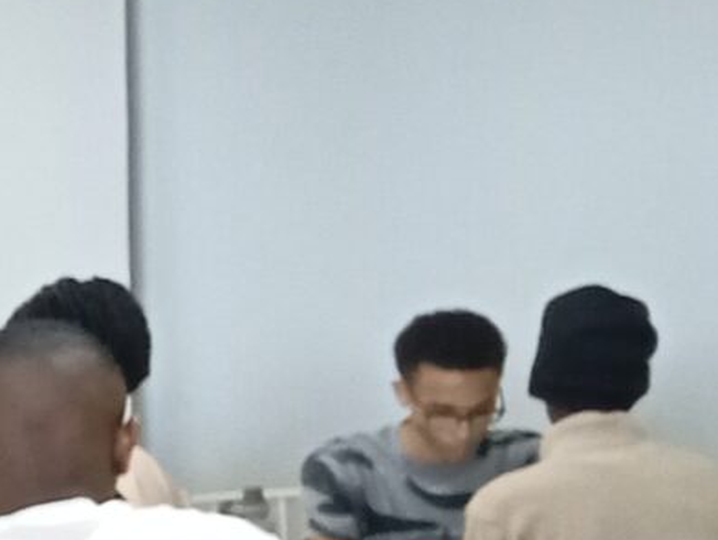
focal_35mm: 183
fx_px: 3800
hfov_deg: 8.6
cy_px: 686
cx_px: -1586
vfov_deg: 8.0
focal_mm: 4.27
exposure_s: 1/25
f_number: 1.8
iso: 573
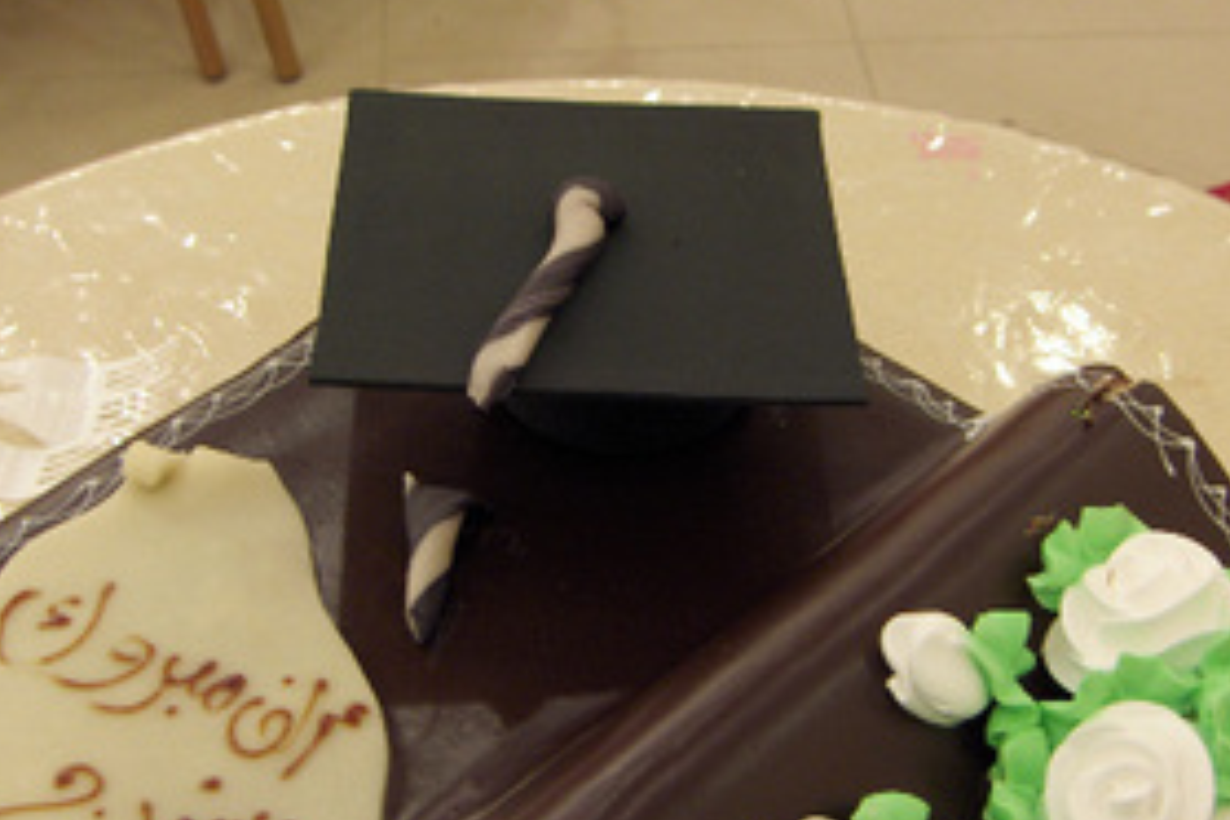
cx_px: 714
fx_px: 2084
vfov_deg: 22.3
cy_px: 452
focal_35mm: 61
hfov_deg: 32.8
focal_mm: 8
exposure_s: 1/23.8
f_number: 2.8
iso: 200
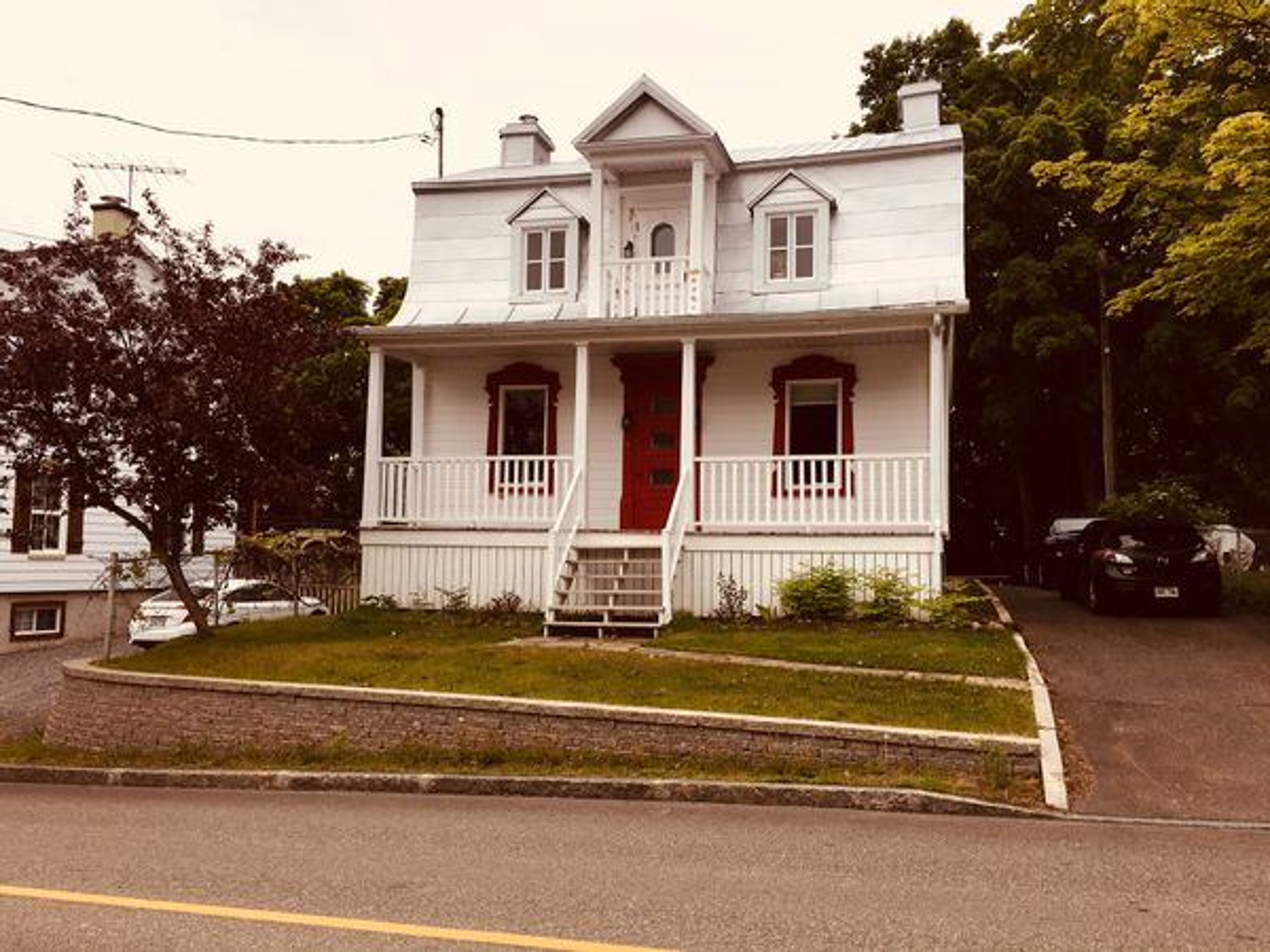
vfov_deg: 48.2
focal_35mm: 29
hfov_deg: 61.7
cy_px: 476
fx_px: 1064
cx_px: 635
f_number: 2.2
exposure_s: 1/557
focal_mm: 4.15
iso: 25
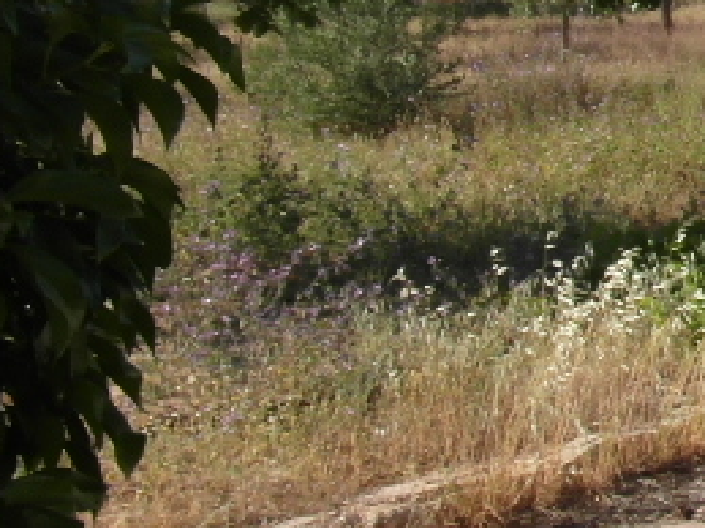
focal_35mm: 95
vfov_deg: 15.5
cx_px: 1138
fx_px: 1934
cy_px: 125
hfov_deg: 17.9
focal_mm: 4
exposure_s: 1/250
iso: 80
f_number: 5.8
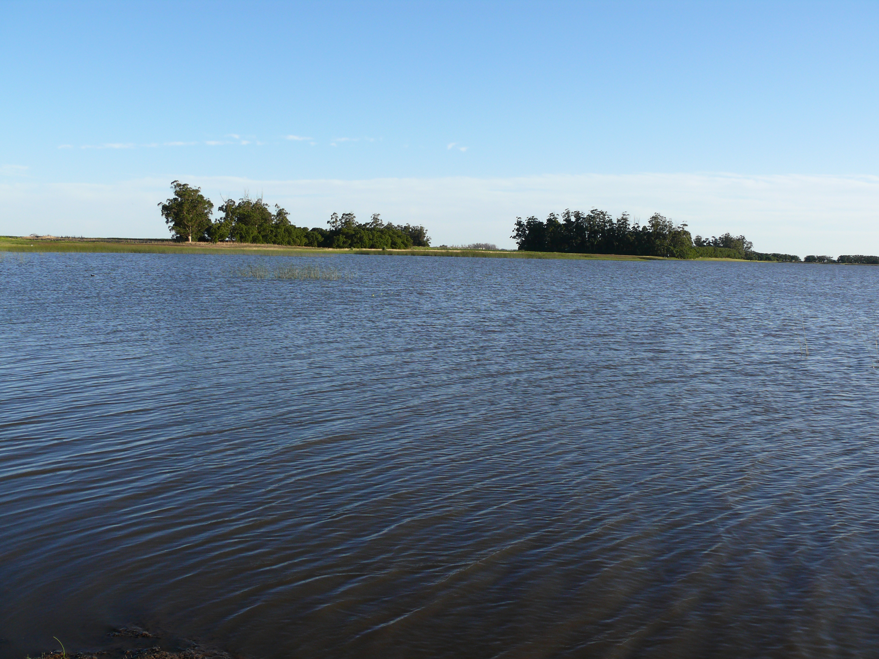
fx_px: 889
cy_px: 330
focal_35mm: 35
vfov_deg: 40.7
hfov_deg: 52.6
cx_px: 440
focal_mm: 7.4
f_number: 5.6
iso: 100
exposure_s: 1/320
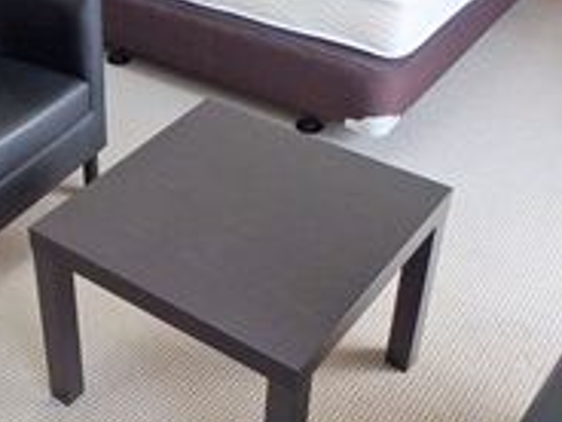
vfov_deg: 27.0
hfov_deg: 34.5
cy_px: 173
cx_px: 116
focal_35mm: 54
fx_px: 877
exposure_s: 1/30
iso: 200
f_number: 3.5
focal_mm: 3.7
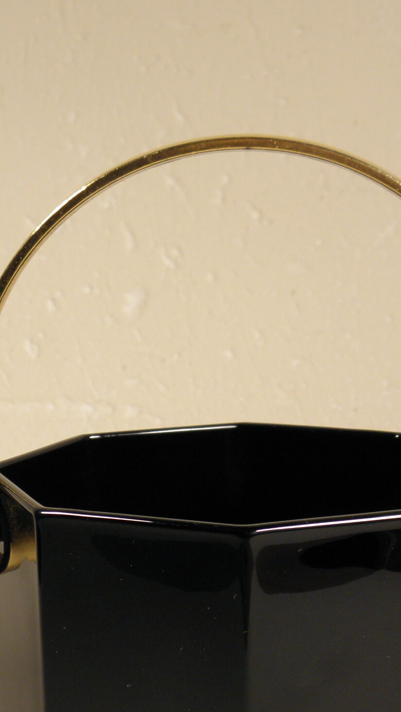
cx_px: 233
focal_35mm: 78
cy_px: 516
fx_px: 1474
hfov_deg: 15.5
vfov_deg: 26.9
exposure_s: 1/40
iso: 125
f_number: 3.8
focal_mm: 7.5
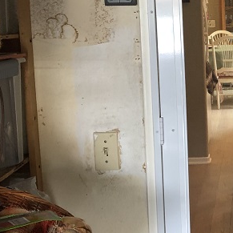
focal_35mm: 79
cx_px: 276
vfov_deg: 21.9
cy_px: 96
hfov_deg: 20.6
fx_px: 602
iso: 40
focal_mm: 3.99
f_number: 1.8
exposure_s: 1/24
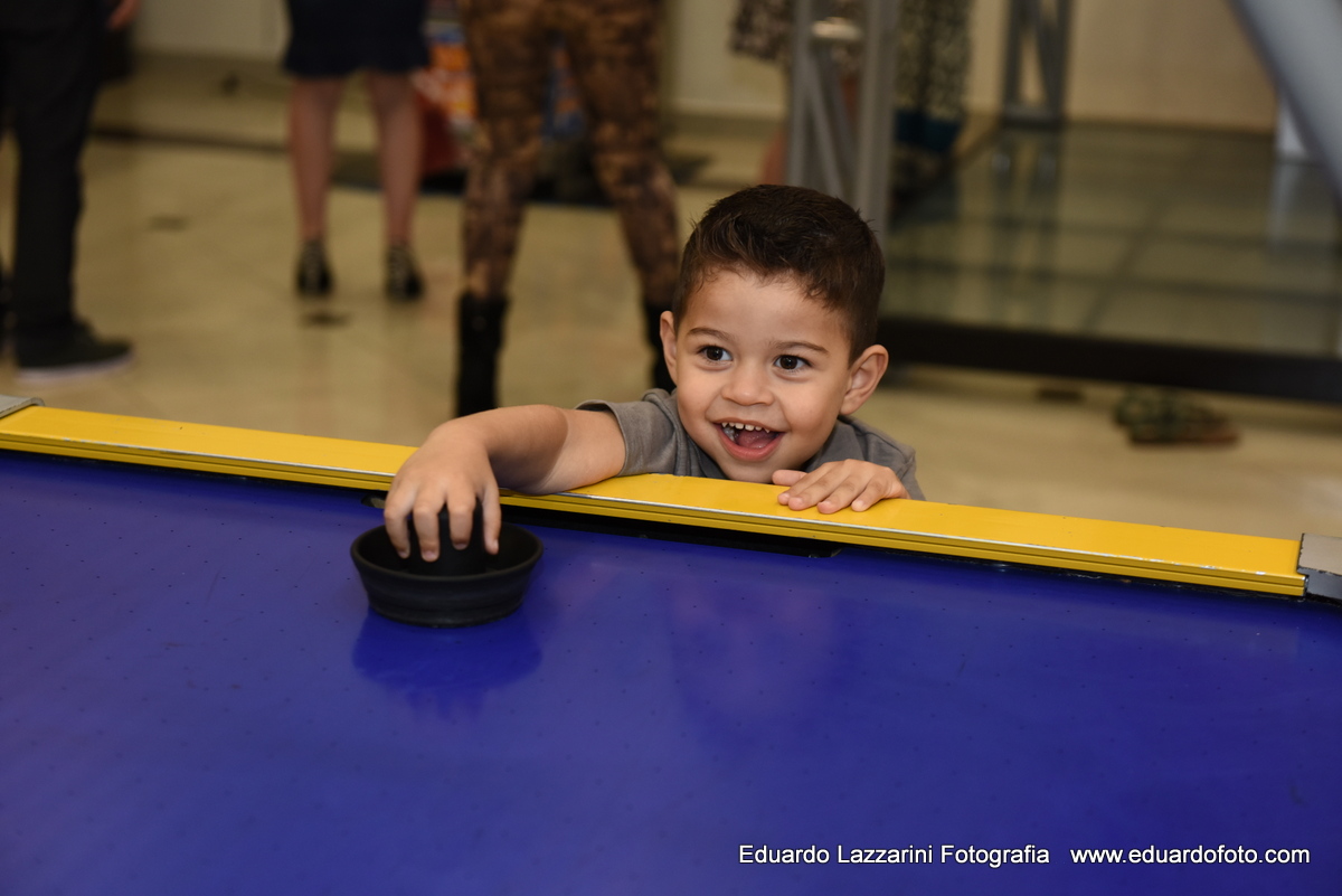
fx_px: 2461
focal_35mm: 66
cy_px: 448
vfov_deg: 20.6
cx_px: 671
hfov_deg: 30.5
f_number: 3.5
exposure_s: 1/250
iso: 1000
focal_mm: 66
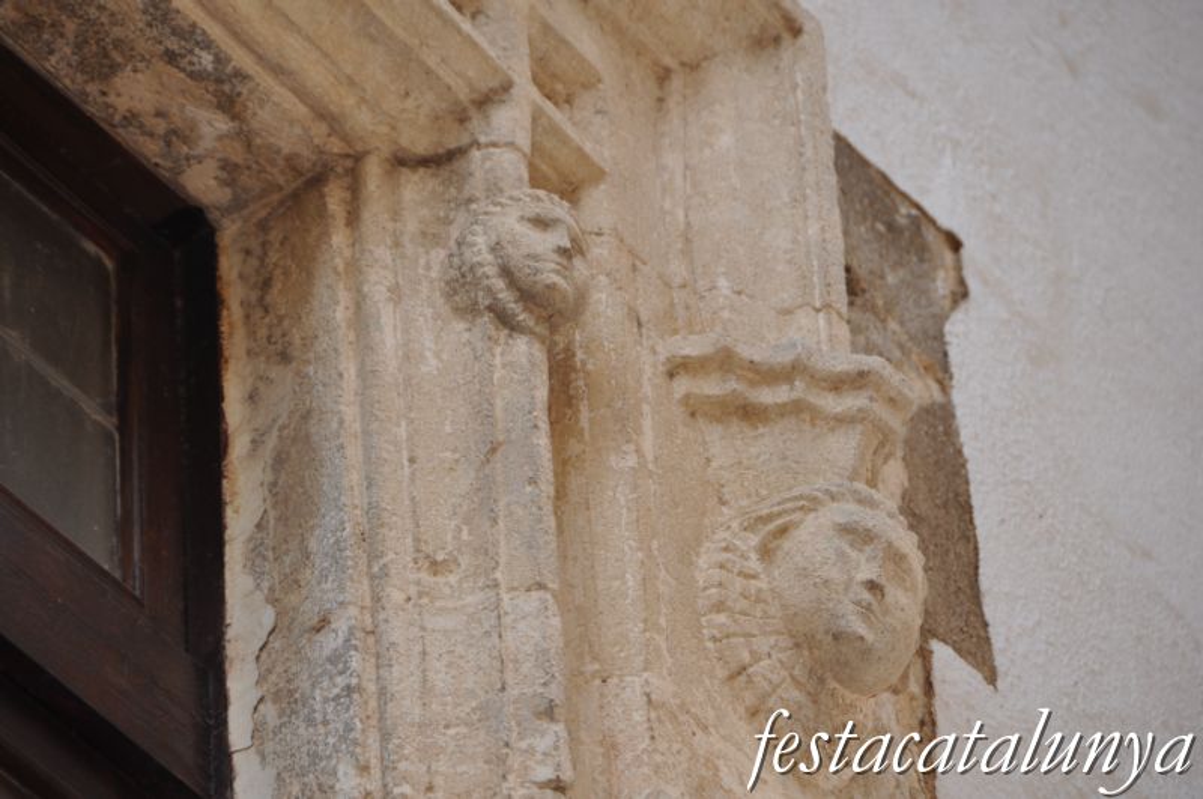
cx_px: 602
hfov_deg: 6.9
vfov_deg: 4.6
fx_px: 10011
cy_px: 400
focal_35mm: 300
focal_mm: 200
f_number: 5.6
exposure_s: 1/500
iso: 250
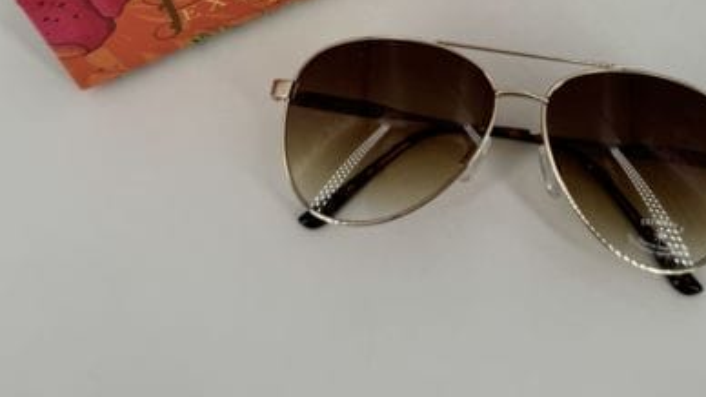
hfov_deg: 45.2
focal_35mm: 45
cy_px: -70
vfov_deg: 24.2
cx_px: 426
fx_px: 842
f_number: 1.78
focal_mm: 6.76
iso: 80
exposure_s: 1/1869
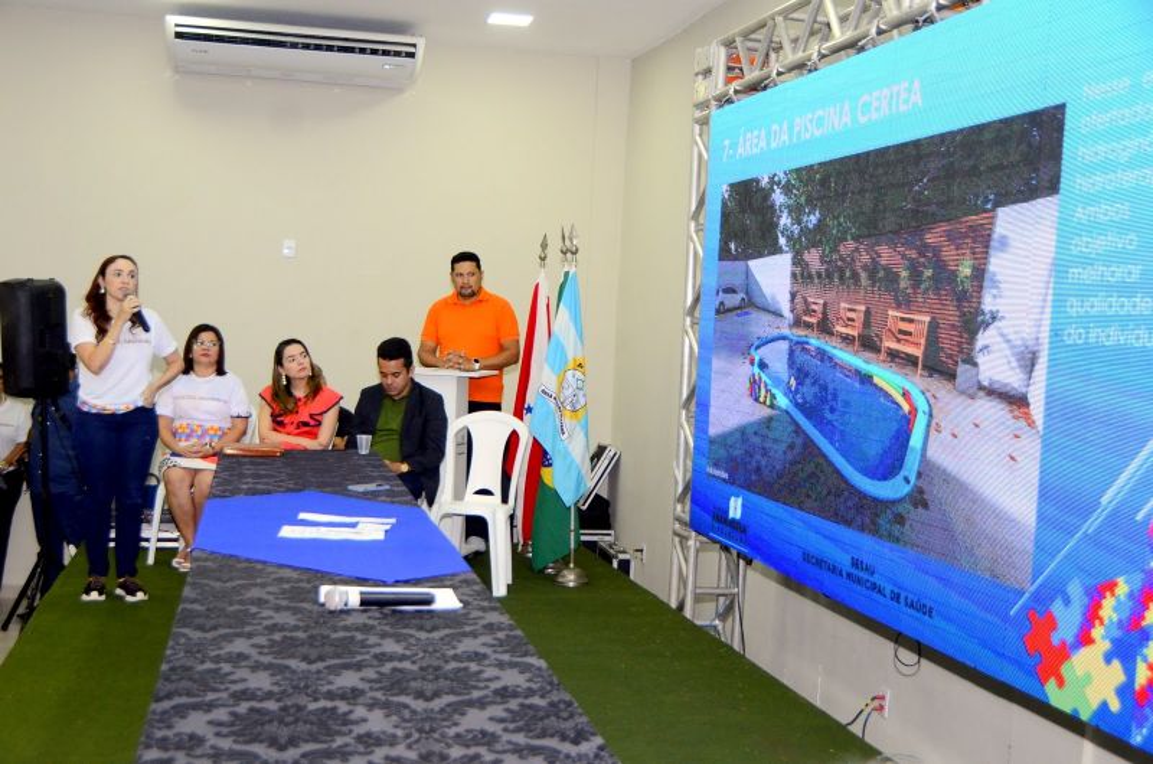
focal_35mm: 44
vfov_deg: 30.7
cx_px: 576
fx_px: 1390
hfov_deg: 45.0
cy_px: 382
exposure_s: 1/200
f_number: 4
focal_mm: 29
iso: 1600
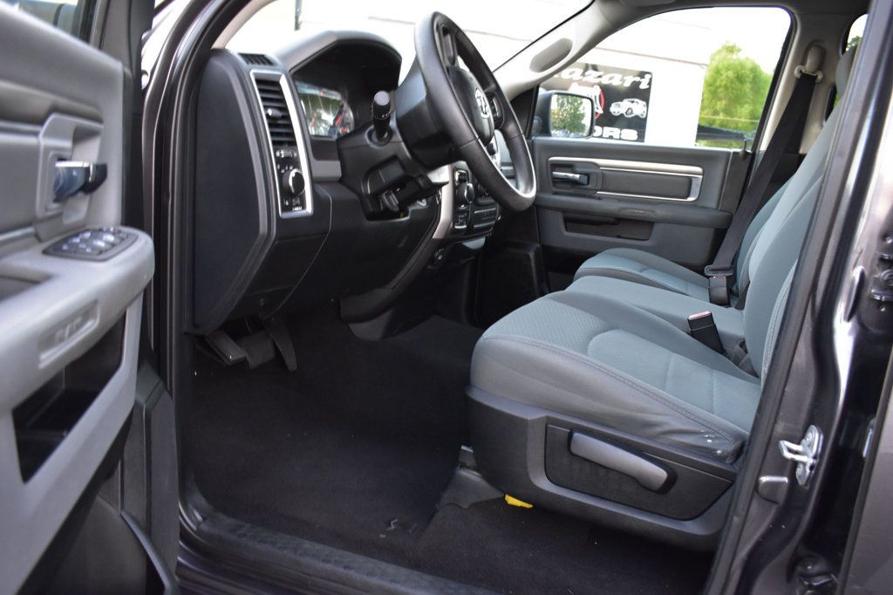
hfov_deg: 61.9
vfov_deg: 43.6
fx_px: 744
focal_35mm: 30
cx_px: 446
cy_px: 298
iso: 1600
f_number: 5.6
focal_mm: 20
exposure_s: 1/15
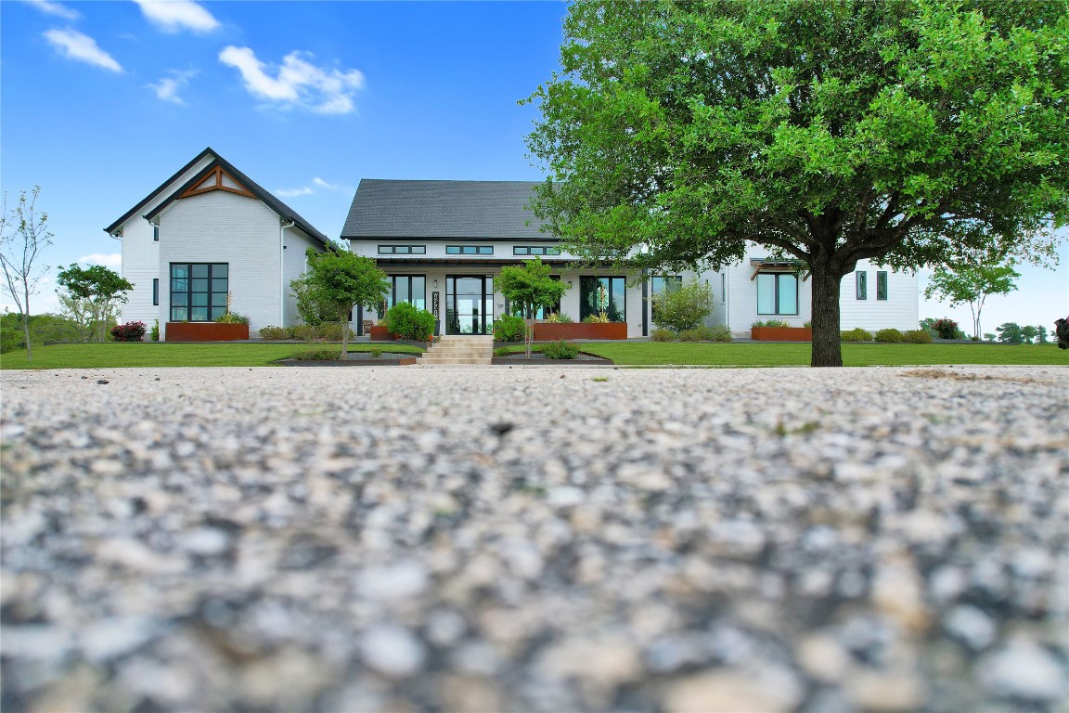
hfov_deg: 78.6
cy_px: 356
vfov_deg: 57.2
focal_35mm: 22
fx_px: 653
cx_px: 534
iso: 130
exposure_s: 1/2000
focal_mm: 8.38
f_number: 2.8
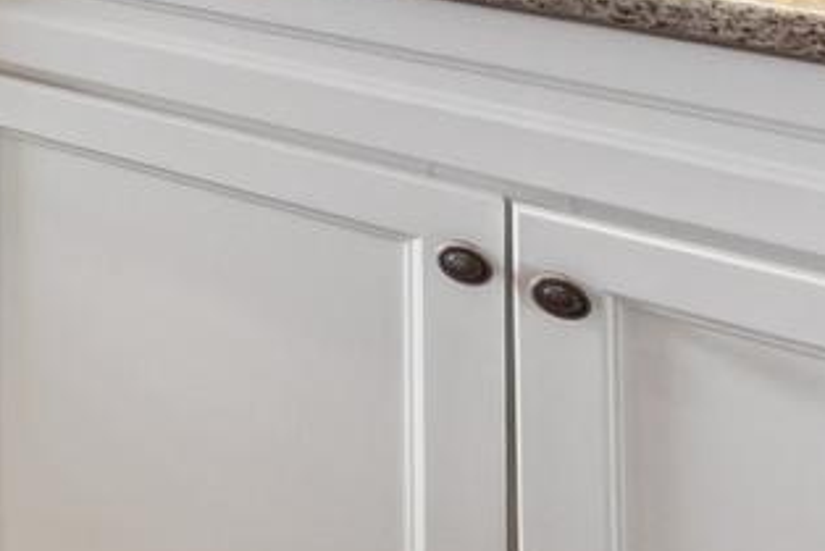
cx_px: -864
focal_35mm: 55
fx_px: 1262
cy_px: -458
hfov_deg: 18.8
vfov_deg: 18.7
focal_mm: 12
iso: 640
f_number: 7.1
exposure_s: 1/125
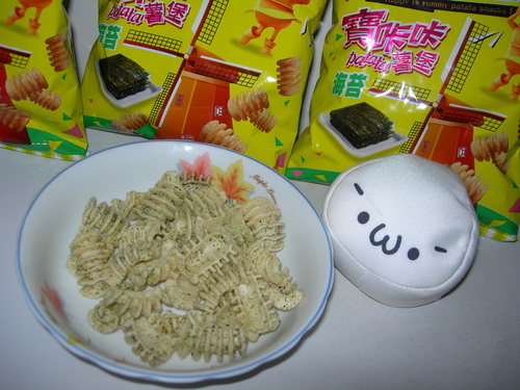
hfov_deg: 49.0
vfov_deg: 37.7
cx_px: 260
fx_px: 571
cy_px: 195
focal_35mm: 38
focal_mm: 7.8
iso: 50
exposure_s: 1/60.1
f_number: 2.8
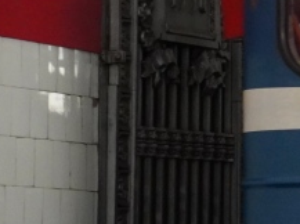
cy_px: 19
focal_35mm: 440
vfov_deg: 3.4
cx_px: 745
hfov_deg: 4.4
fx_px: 3804
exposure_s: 1/160
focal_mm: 55
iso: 2000
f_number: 4.5
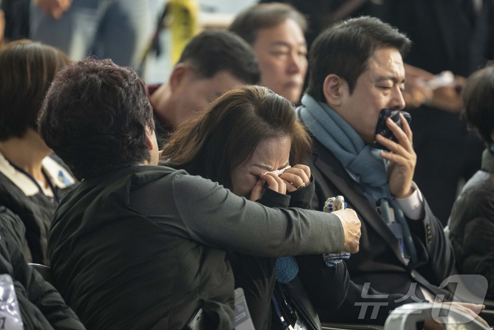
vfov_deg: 3.4
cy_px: 165
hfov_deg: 5.1
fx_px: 5503
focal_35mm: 401
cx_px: 247
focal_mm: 400
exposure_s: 1/200
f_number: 5.6
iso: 2000
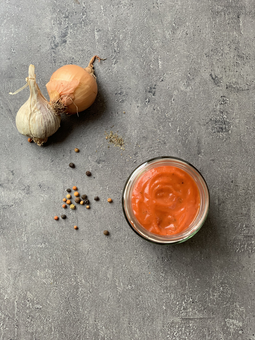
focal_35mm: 52
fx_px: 511
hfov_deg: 28.0
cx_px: 128
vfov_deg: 36.8
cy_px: 170
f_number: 2.4
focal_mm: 6
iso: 80
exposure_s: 1/122
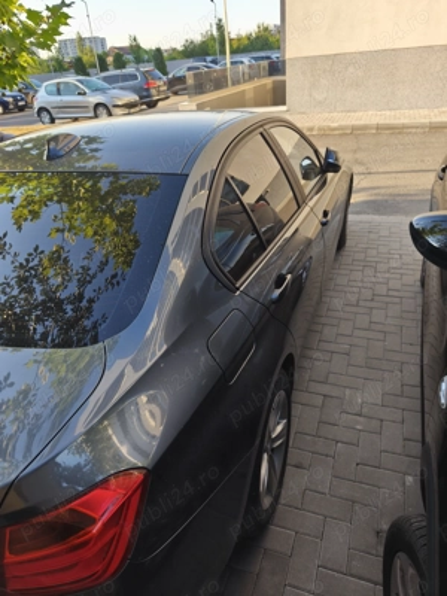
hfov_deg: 58.9
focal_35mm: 23
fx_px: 396
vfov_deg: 73.9
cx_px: 224
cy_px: 298
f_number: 1.65
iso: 160
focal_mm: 6.18
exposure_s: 1/99.9
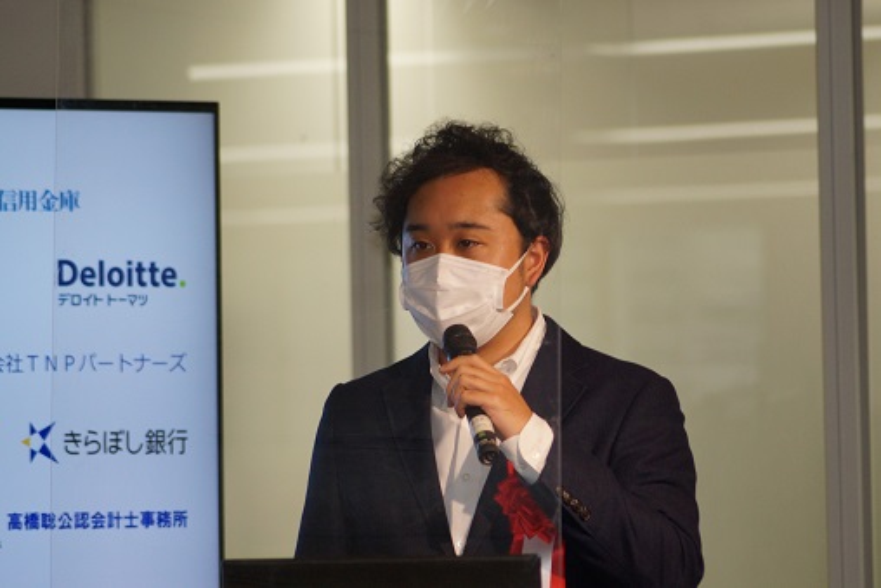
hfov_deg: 6.9
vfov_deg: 4.6
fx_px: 7343
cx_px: 440
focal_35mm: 300
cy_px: 294
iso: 800
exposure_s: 1/160
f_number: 5.6
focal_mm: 200
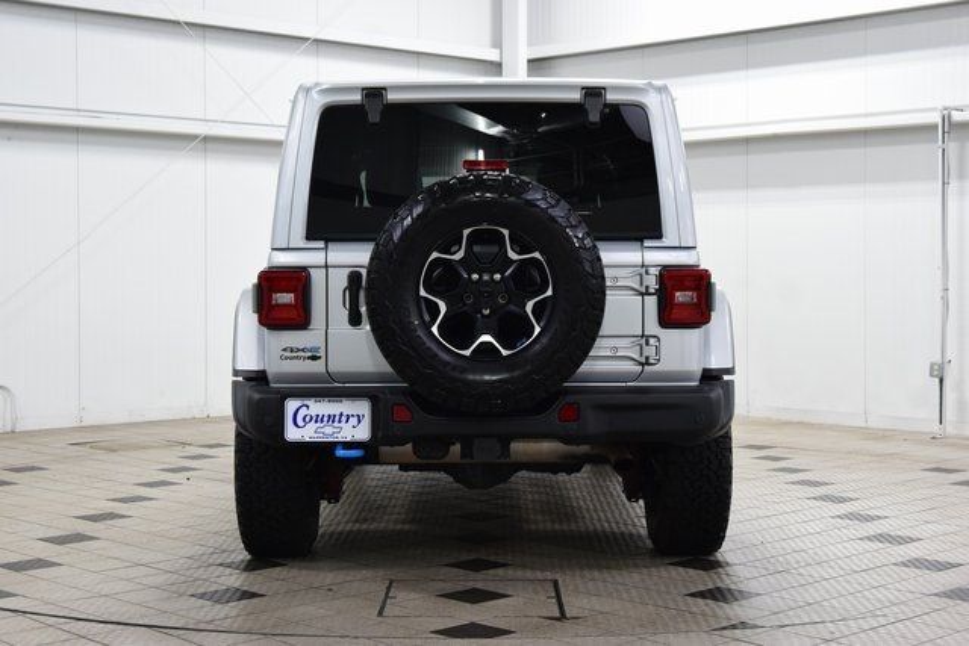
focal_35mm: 60
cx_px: 484
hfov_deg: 33.4
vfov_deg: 22.6
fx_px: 1615
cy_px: 323
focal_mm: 40
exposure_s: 1/60
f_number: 5.6
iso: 1600
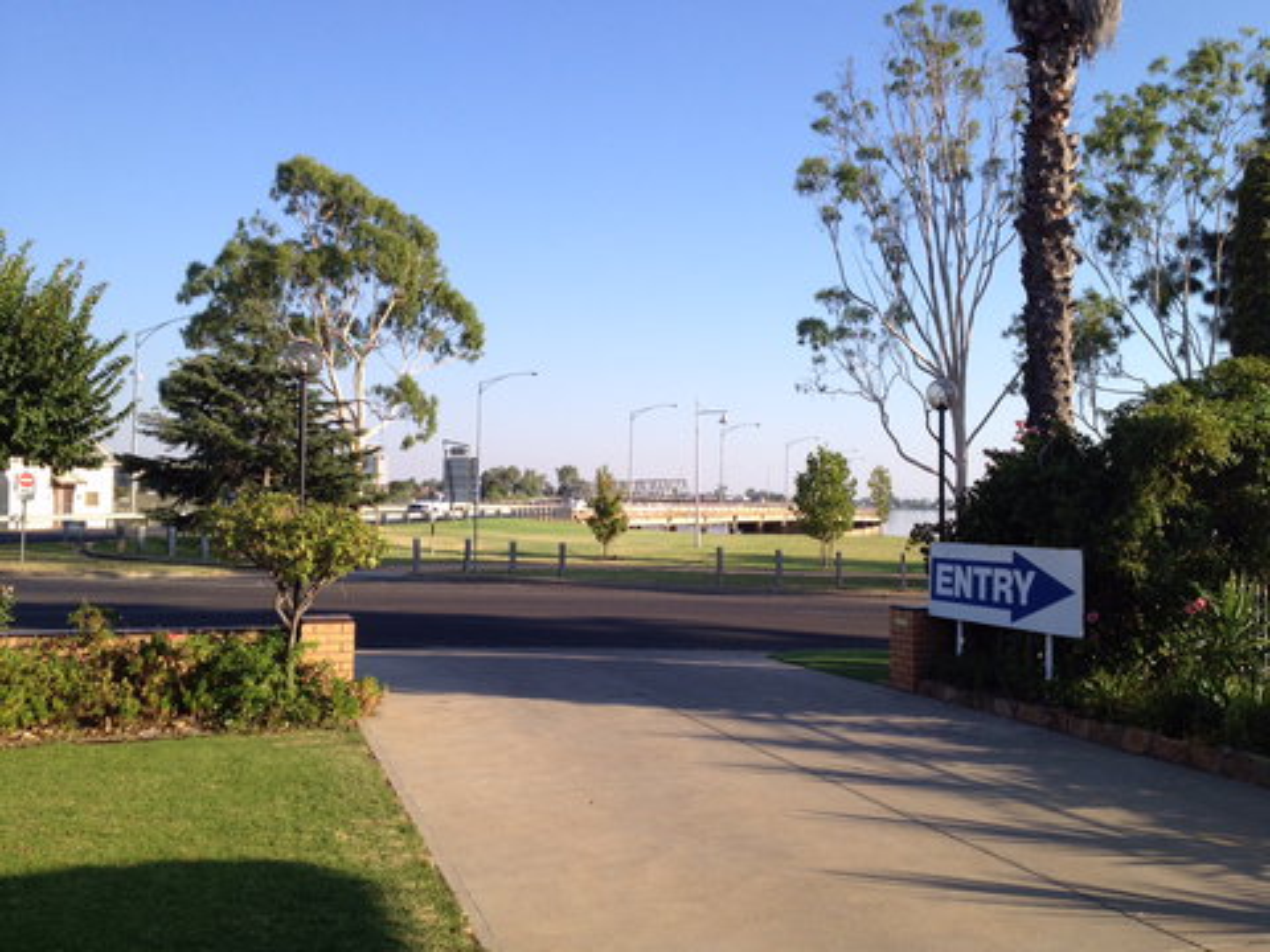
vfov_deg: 40.7
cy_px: 476
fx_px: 1284
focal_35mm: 35
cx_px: 635
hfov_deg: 52.6
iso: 50
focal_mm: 4.28
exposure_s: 1/1042
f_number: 2.4
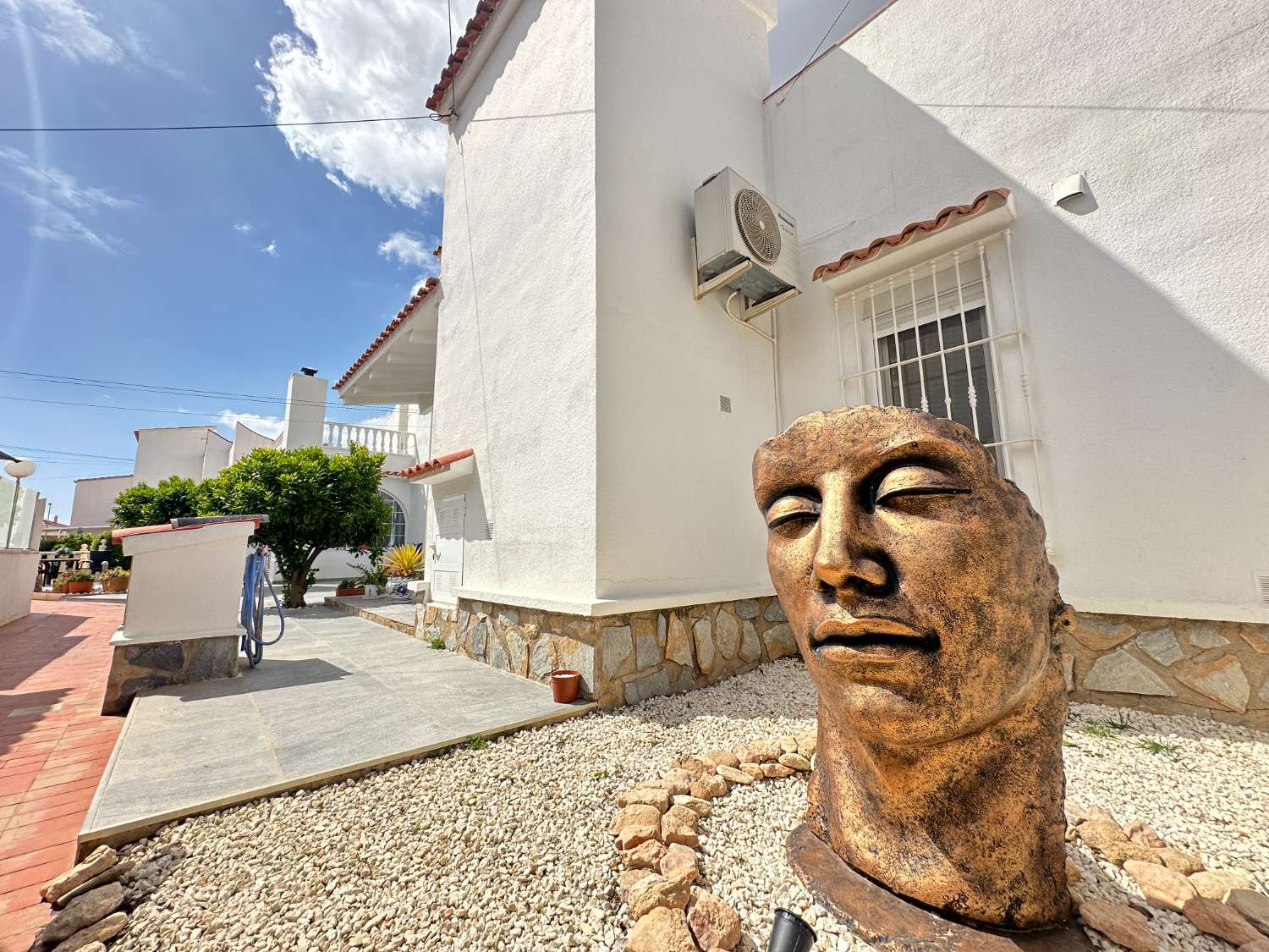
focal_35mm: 14
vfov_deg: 85.7
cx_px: 634
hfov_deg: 102.1
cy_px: 476
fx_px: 513
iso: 40
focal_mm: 2.22
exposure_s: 1/1125
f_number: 2.2
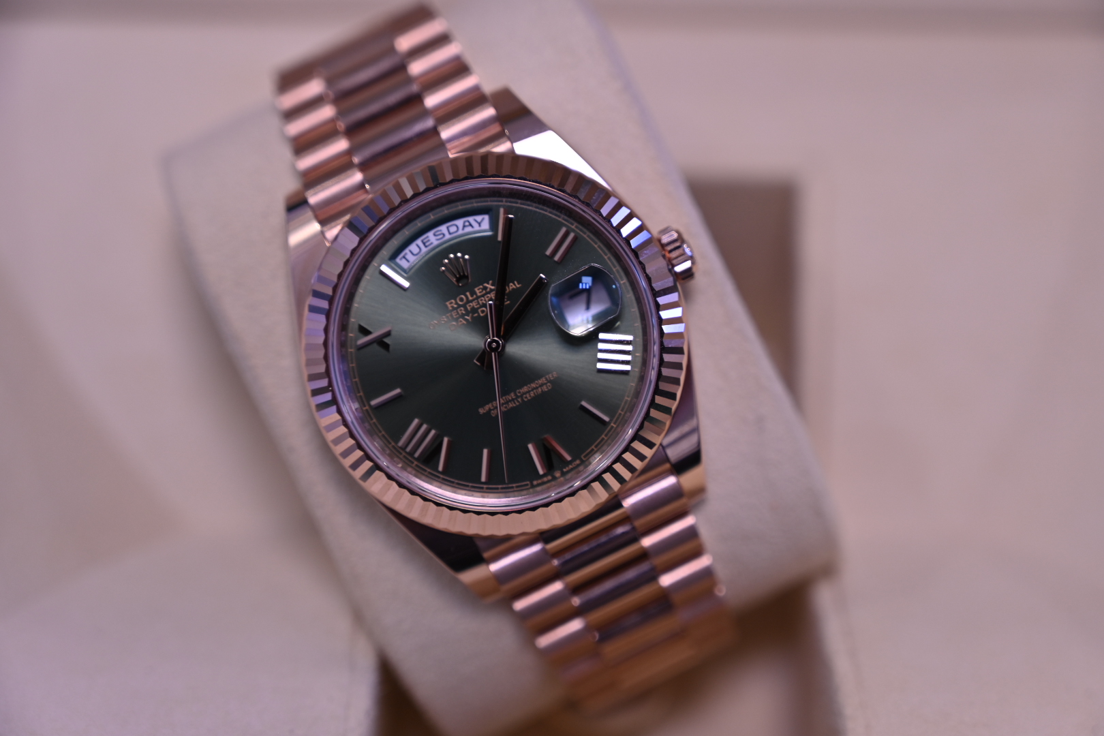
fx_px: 2146
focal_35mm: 70
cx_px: 552
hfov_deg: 28.8
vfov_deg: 19.5
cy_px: 368
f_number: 4
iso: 220
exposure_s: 1/80
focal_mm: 70
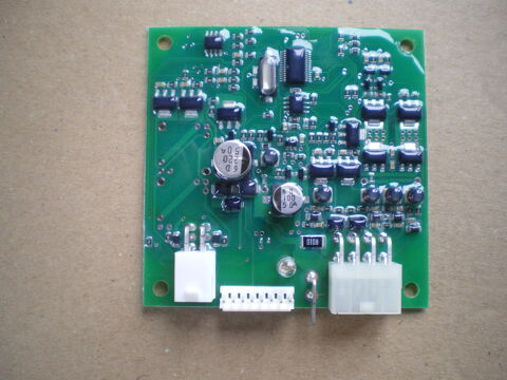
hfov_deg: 51.4
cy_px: 190
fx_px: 527
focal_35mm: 36
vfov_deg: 39.7
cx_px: 254
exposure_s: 1/50
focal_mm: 6.3
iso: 200
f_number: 3.1
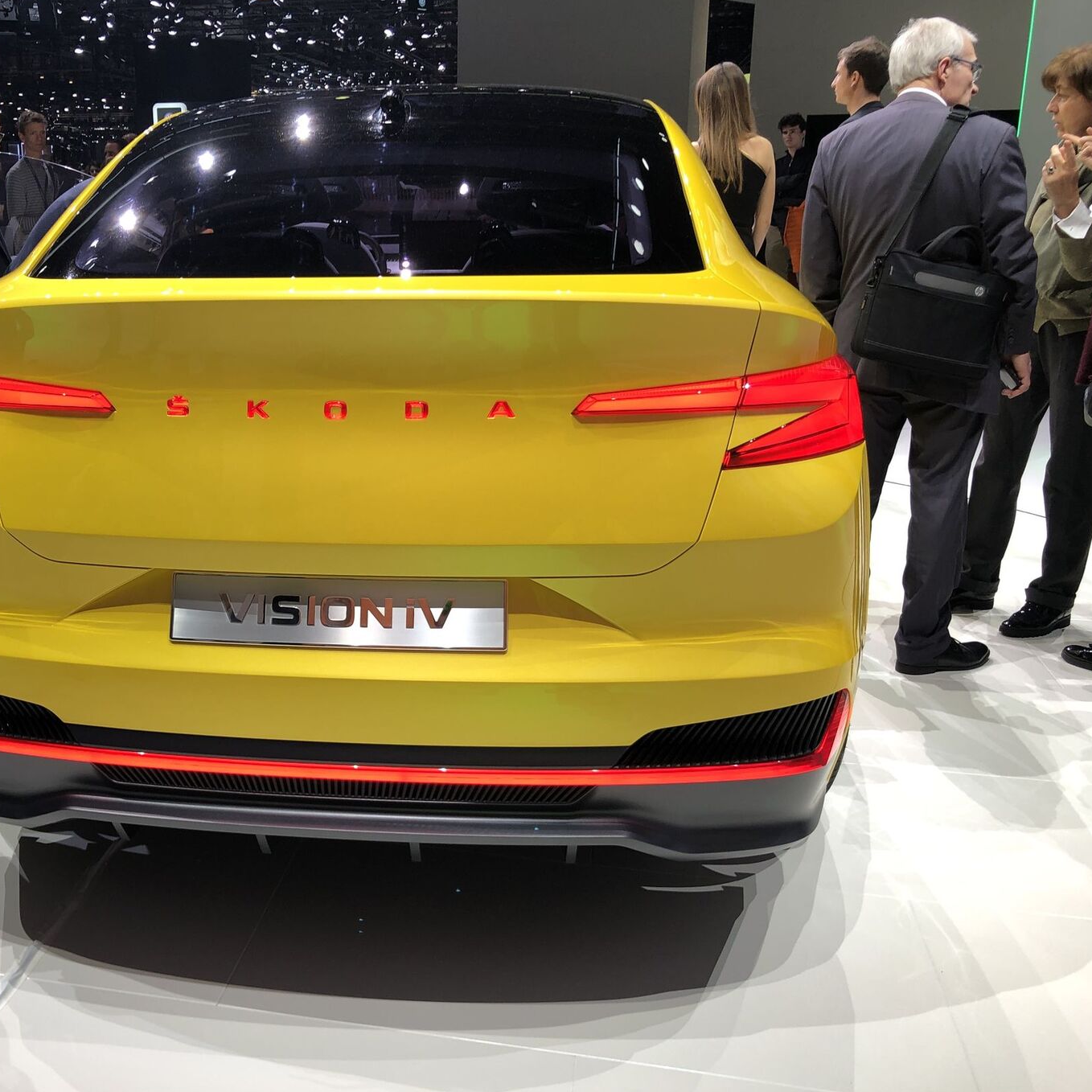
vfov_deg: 47.2
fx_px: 1249
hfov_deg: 46.3
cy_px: 521
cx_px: 341
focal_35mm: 35
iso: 25
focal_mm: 3.99
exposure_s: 1/83
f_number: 1.8
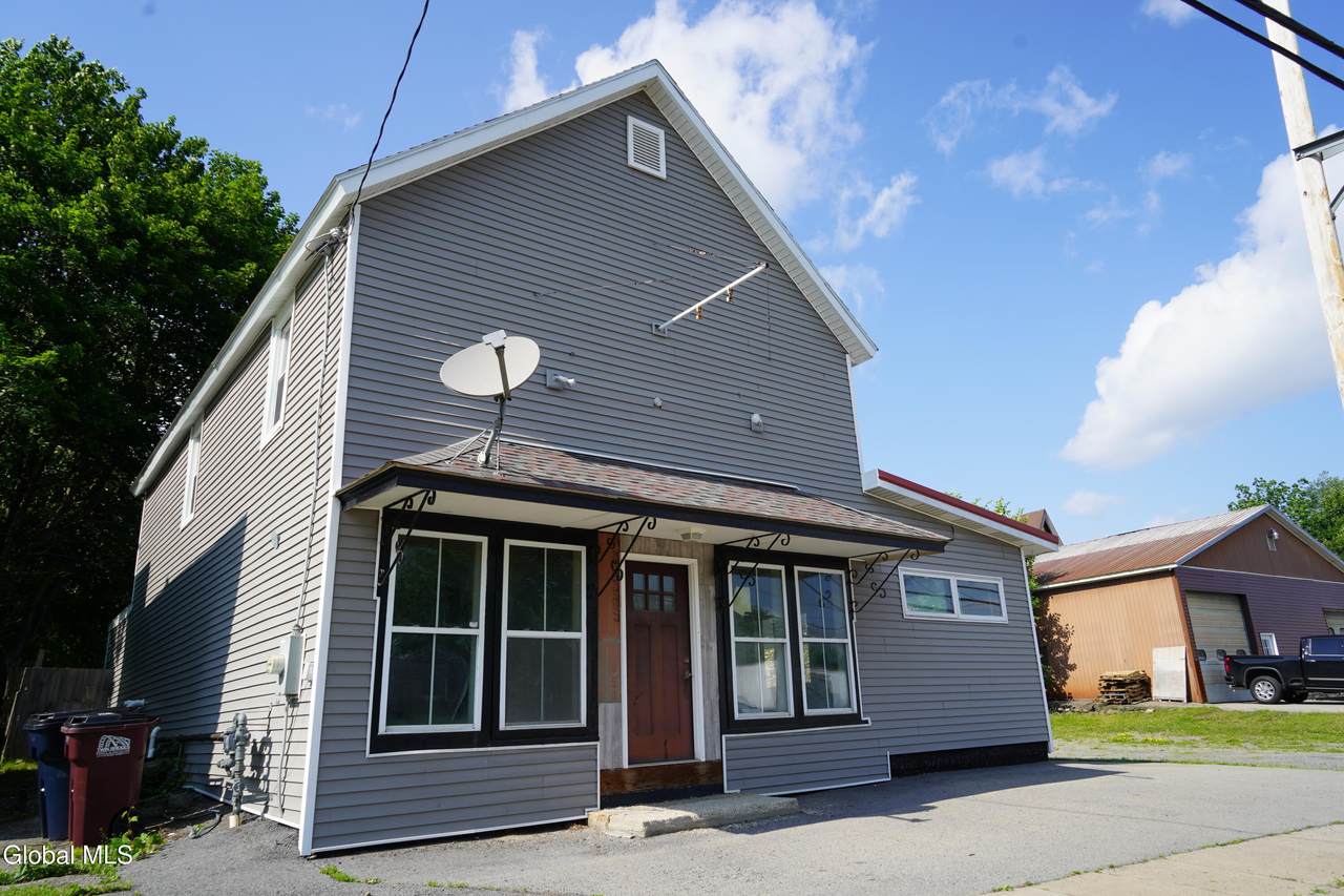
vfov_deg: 53.1
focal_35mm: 24
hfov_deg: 73.8
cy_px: 448
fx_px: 896
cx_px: 672
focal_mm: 24
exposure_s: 1/125
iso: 100
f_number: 9
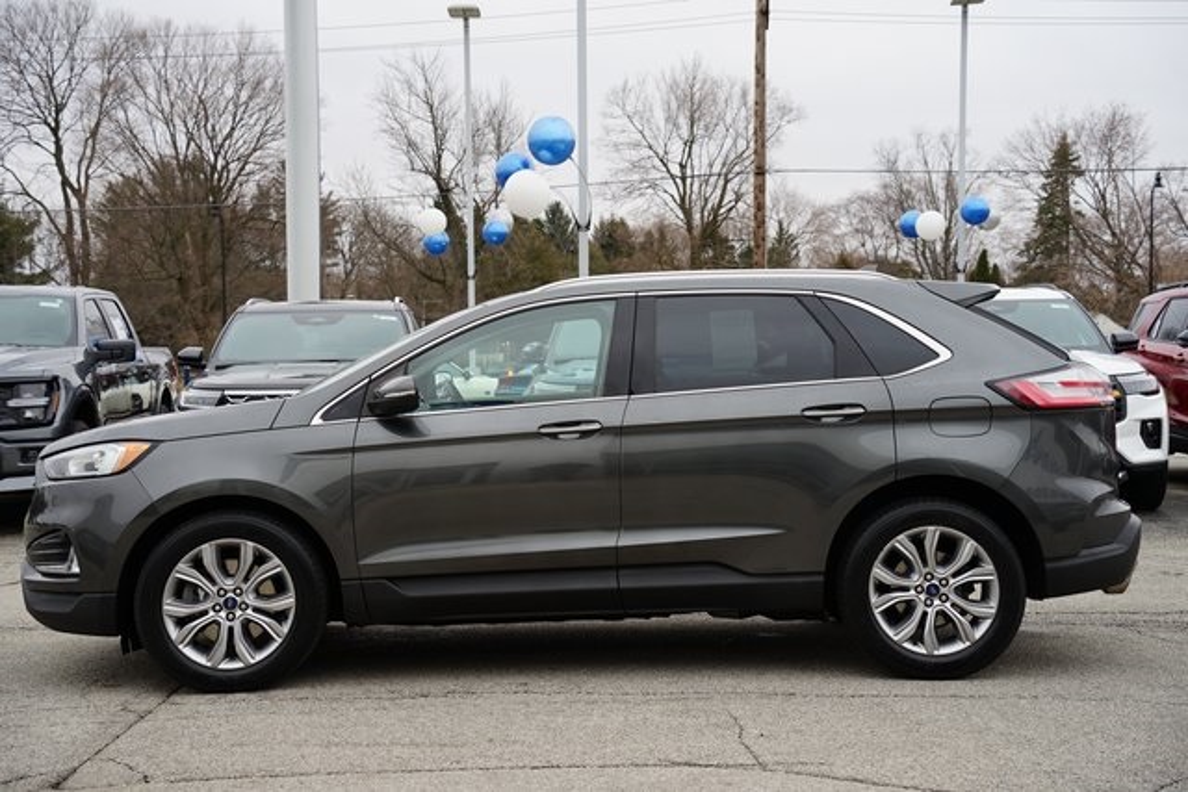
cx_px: 594
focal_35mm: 56
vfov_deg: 24.2
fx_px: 1848
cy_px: 396
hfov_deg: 35.6
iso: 100
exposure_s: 1/60
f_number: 5.6
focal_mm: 56
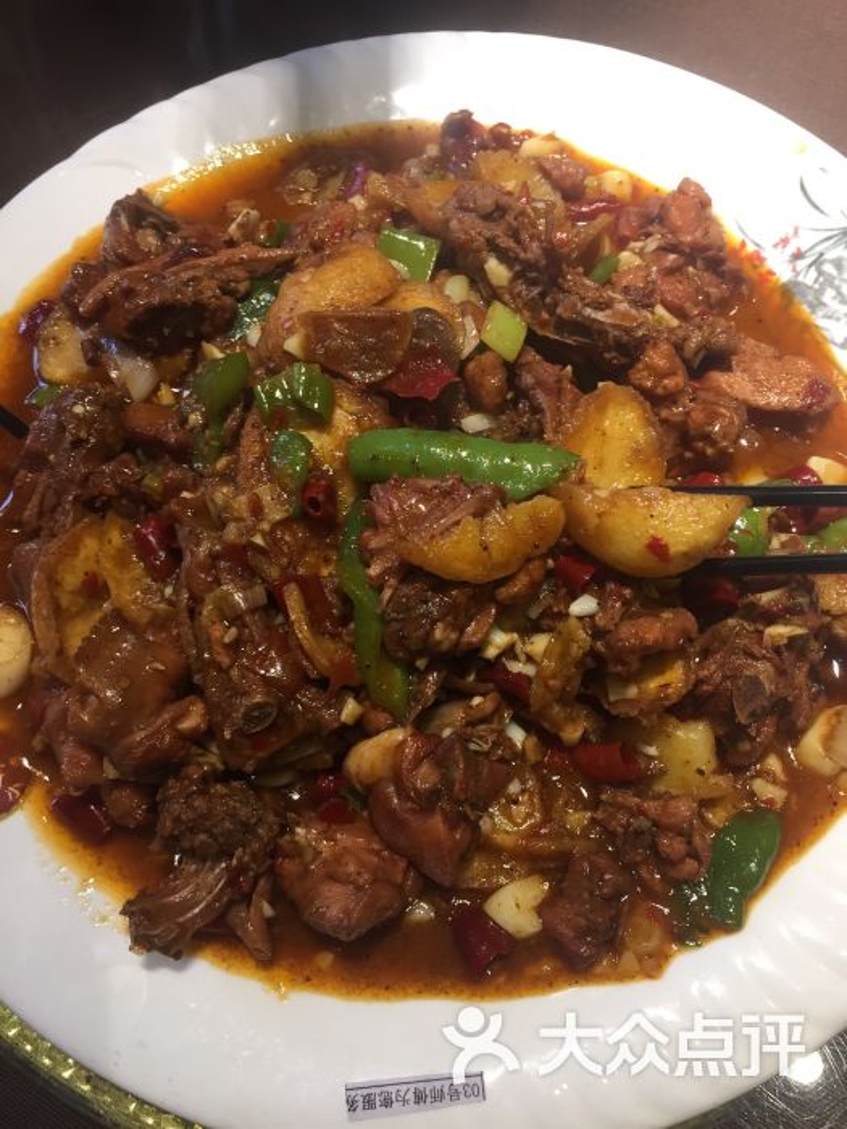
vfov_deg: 61.7
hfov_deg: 48.2
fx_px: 946
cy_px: 564
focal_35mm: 29
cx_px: 424
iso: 32
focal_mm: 4.15
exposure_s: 1/40
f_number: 2.2
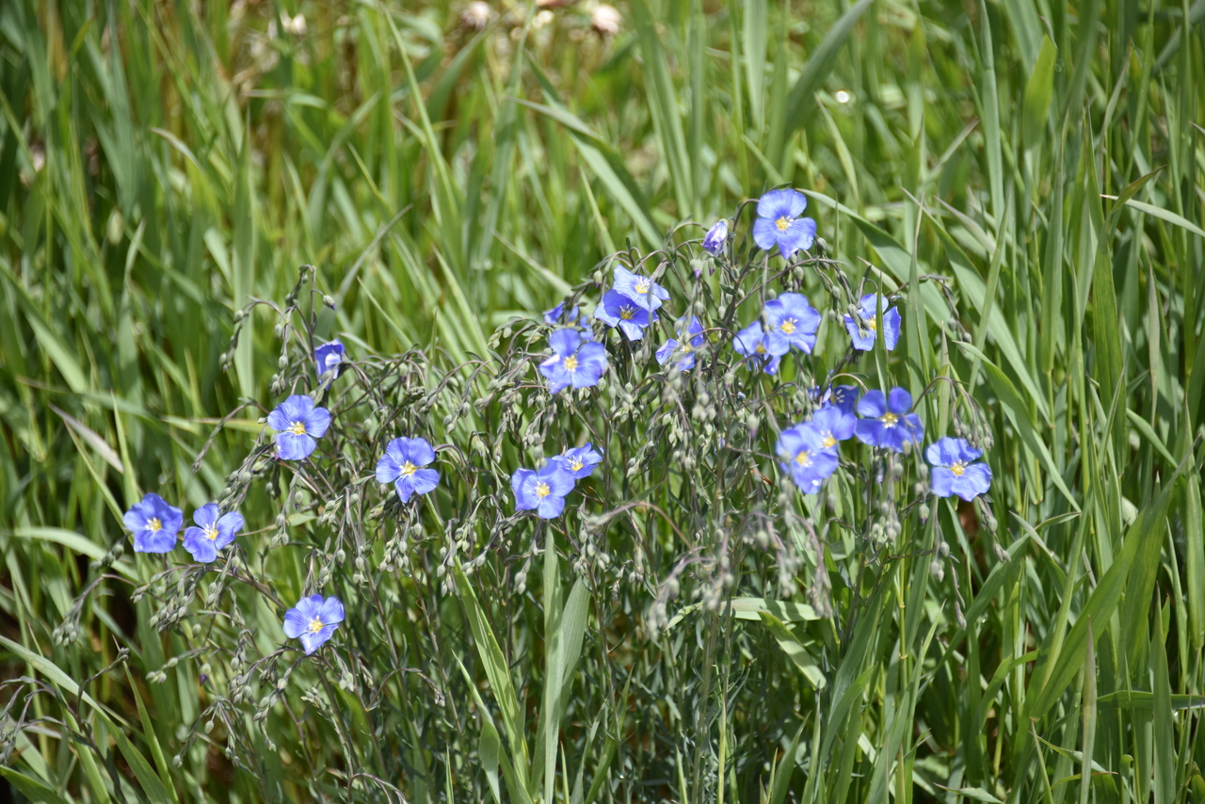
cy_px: 402
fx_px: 10043
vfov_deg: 4.6
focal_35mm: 300
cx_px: 602
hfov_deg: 6.9
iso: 180
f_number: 5.6
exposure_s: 1/640
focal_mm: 300
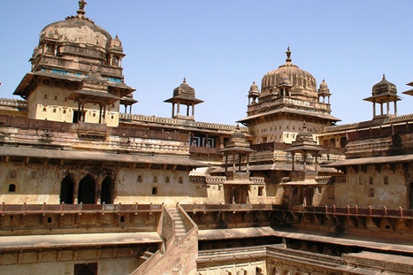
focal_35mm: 37
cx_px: 280
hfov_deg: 50.8
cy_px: 116
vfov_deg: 35.8
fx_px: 424
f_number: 10
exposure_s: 1/320
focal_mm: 18
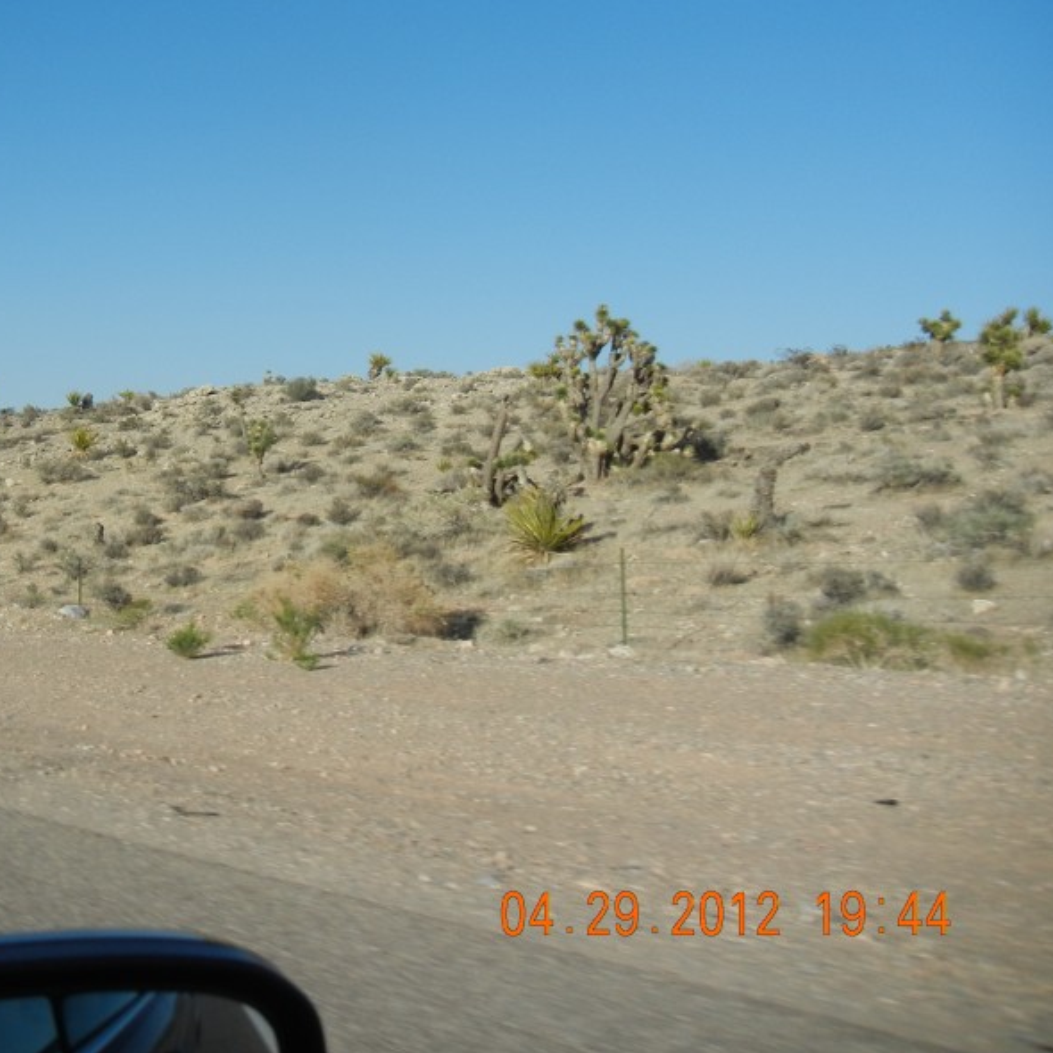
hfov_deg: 35.1
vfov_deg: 36.5
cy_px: 371
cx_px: 148
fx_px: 1583
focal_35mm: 46
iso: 160
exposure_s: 1/560
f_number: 7
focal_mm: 5.4
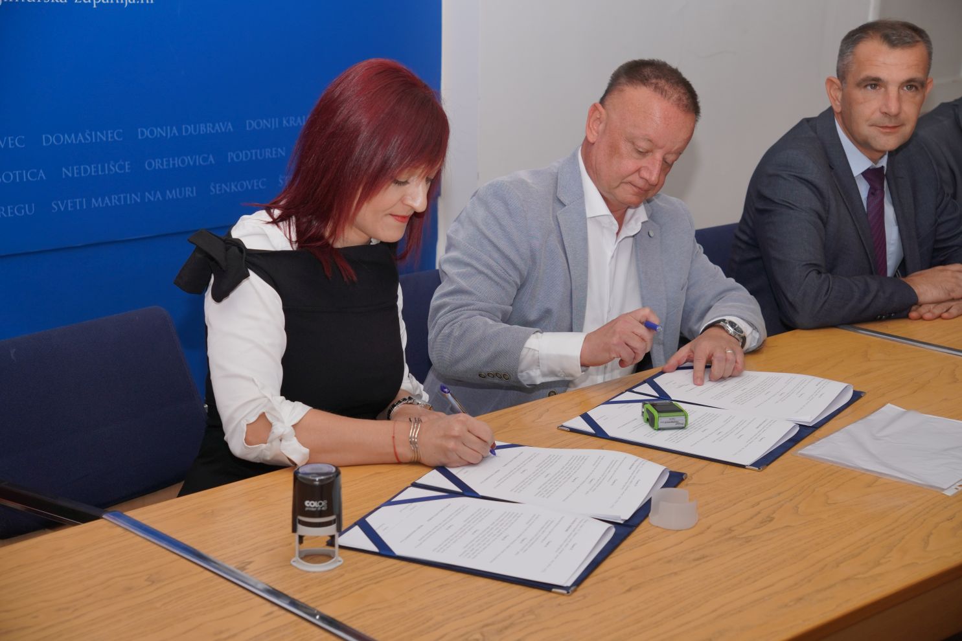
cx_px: 481
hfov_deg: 33.8
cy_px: 320
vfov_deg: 22.9
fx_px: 1583
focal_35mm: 59
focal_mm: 39.5
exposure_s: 1/320
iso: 250
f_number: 4.5
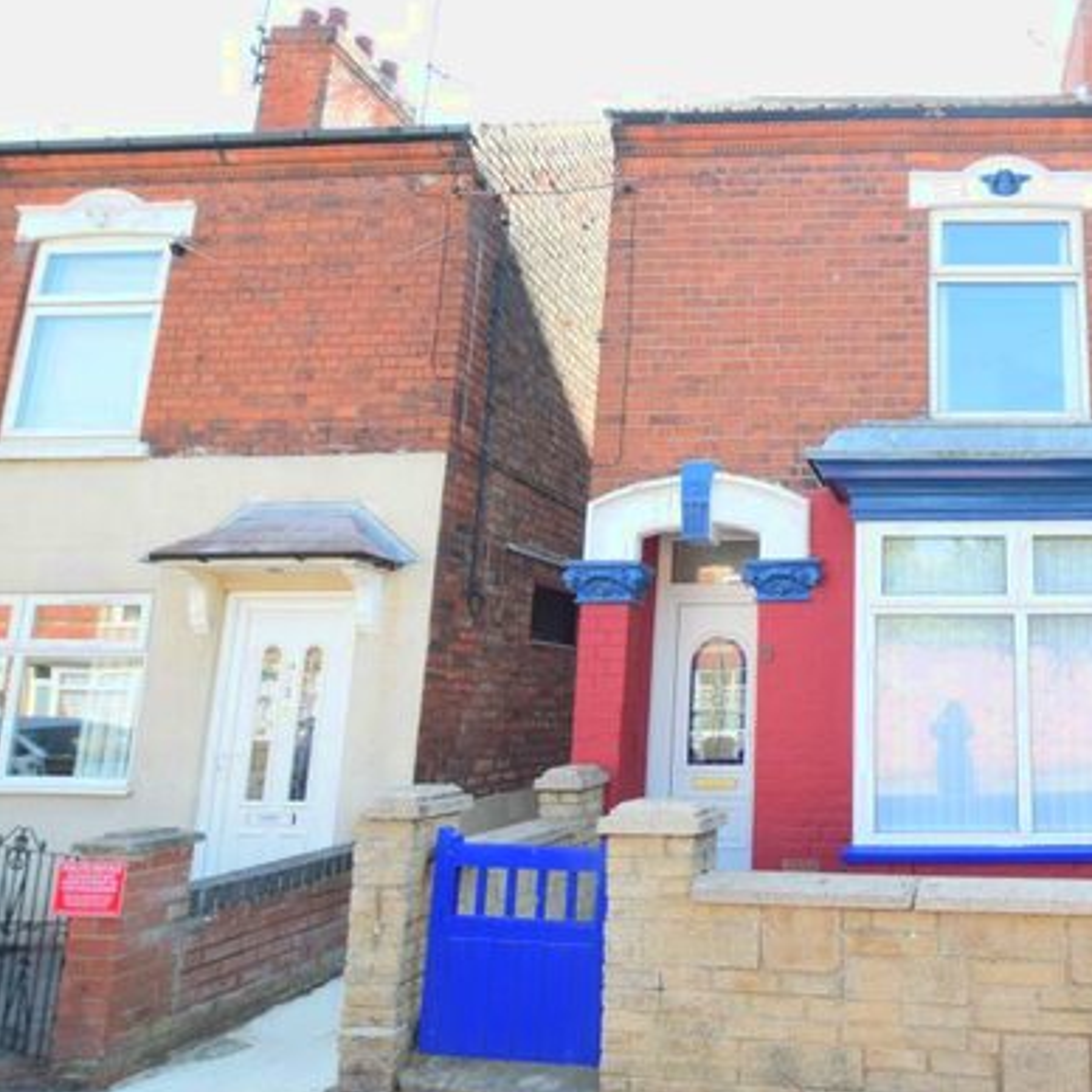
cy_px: 536
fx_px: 821
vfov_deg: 67.3
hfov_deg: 59.7
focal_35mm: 23
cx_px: 932
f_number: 5.6
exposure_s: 1/125
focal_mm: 10
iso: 400
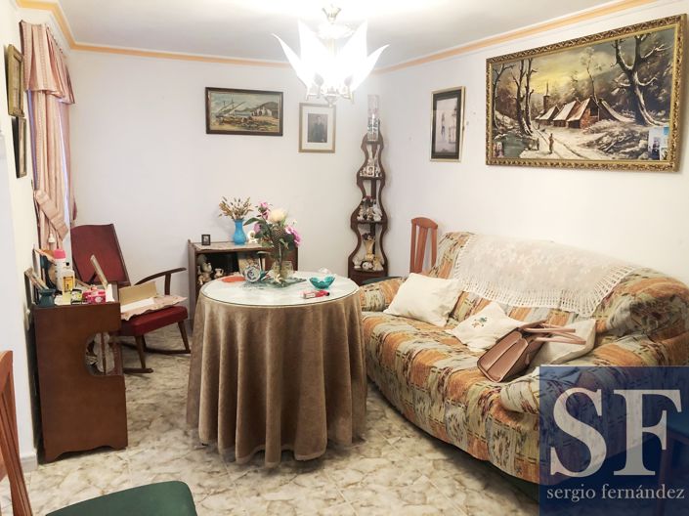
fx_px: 557
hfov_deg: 63.5
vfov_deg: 49.7
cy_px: 258
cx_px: 344
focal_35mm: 28
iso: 64
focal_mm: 3.99
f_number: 1.8
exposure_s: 1/17
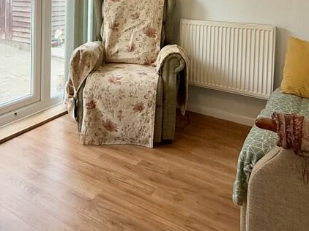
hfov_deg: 53.6
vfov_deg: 37.6
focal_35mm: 34
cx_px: 122
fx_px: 303
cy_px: 4
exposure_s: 1/99
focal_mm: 2.22
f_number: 2.2
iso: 320
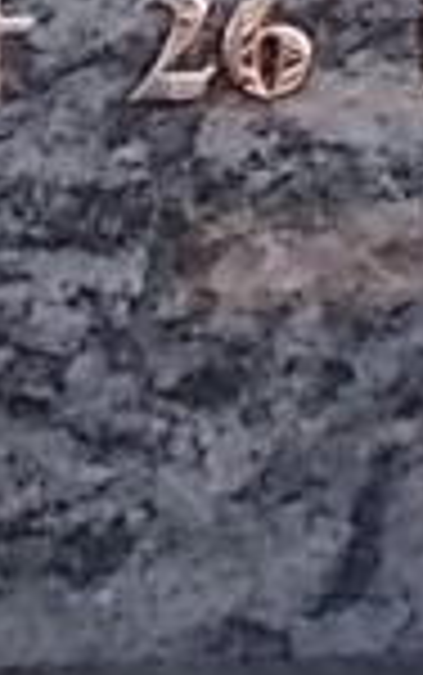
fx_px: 3240
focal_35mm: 176
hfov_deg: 7.5
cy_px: -342
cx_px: 266
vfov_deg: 11.4
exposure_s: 1/60
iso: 80
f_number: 3.9
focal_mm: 6.9
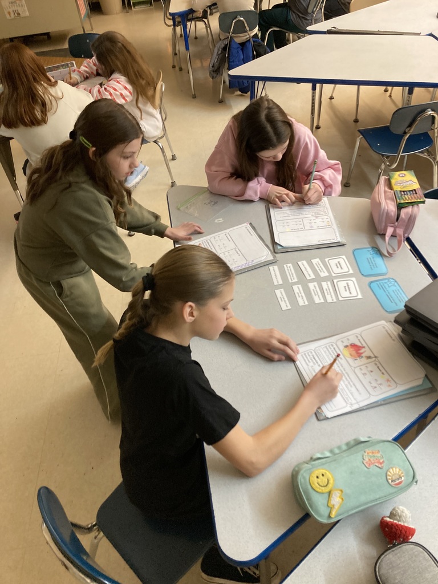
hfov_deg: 49.7
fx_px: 472
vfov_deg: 63.4
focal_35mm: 28
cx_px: 219
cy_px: 292
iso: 200
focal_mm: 3.99
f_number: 1.8
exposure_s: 1/60
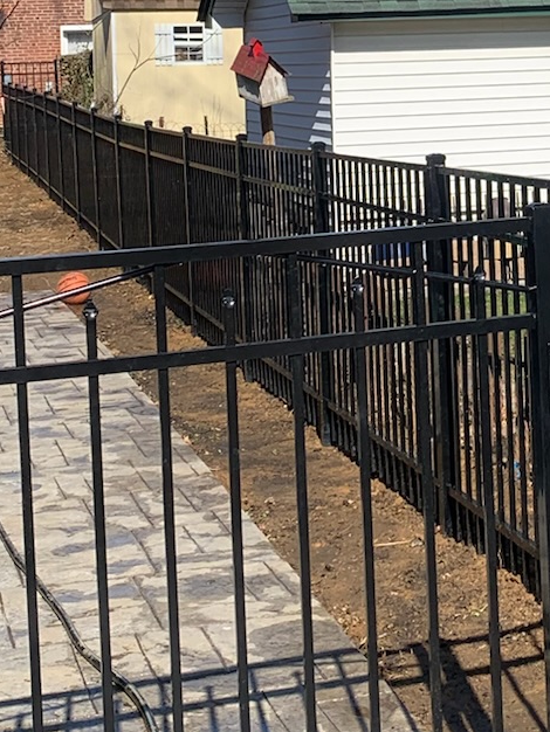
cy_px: 131
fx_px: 1799
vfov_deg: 22.6
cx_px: 592
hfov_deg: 16.9
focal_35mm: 85
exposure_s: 1/1585
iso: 25
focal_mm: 4.25
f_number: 1.8
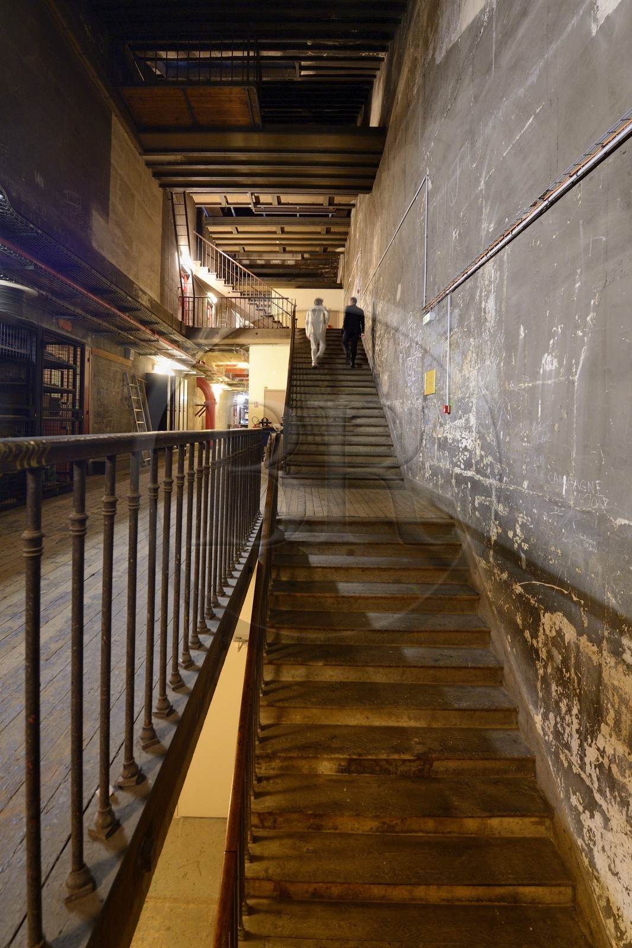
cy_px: 474
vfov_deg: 104.3
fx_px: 369
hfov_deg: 81.2
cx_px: 316
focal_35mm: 14
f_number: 6.3
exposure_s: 1/3.33
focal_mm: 14
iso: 1600
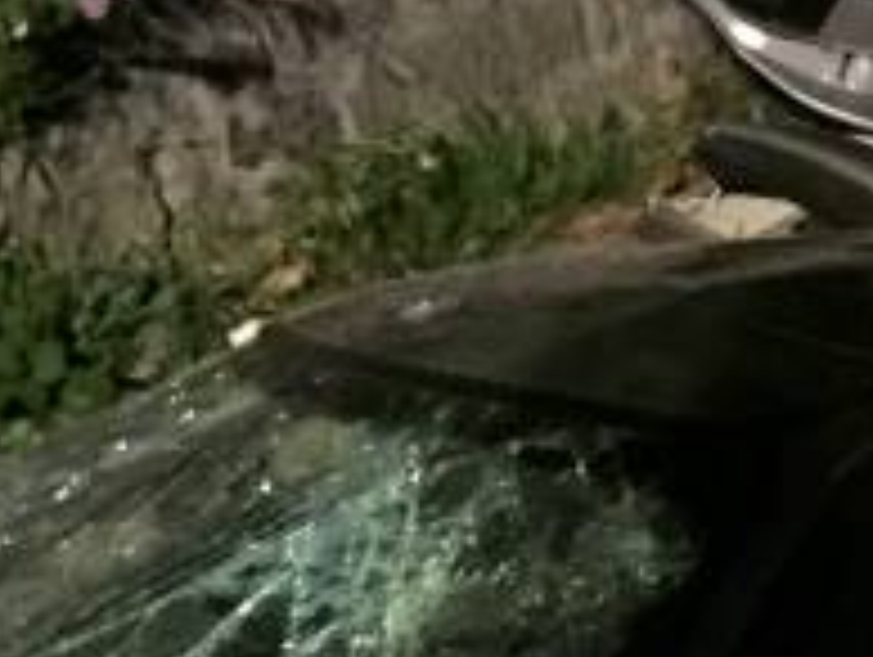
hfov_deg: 11.0
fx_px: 3863
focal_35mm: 153
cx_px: 2043
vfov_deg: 9.7
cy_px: 90
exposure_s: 1/17
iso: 640
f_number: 2.2
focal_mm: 4.15
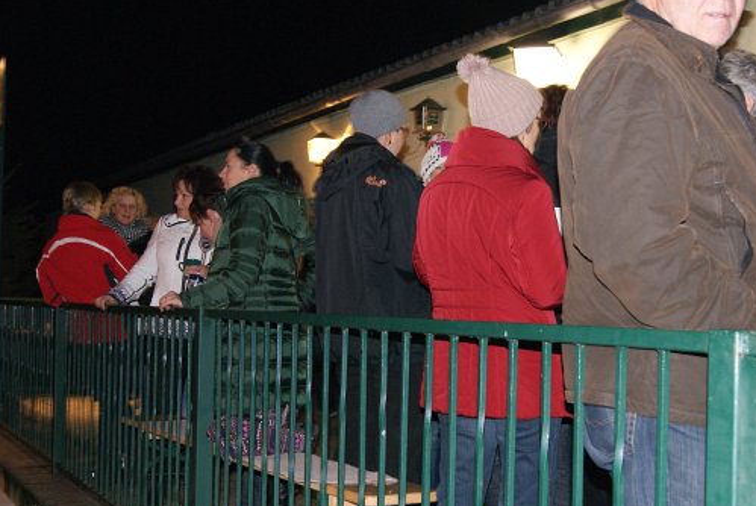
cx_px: 424
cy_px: 245
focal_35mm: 50
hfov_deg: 39.5
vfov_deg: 27.1
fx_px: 1051
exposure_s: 1/4
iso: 800
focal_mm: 26
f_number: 5.6
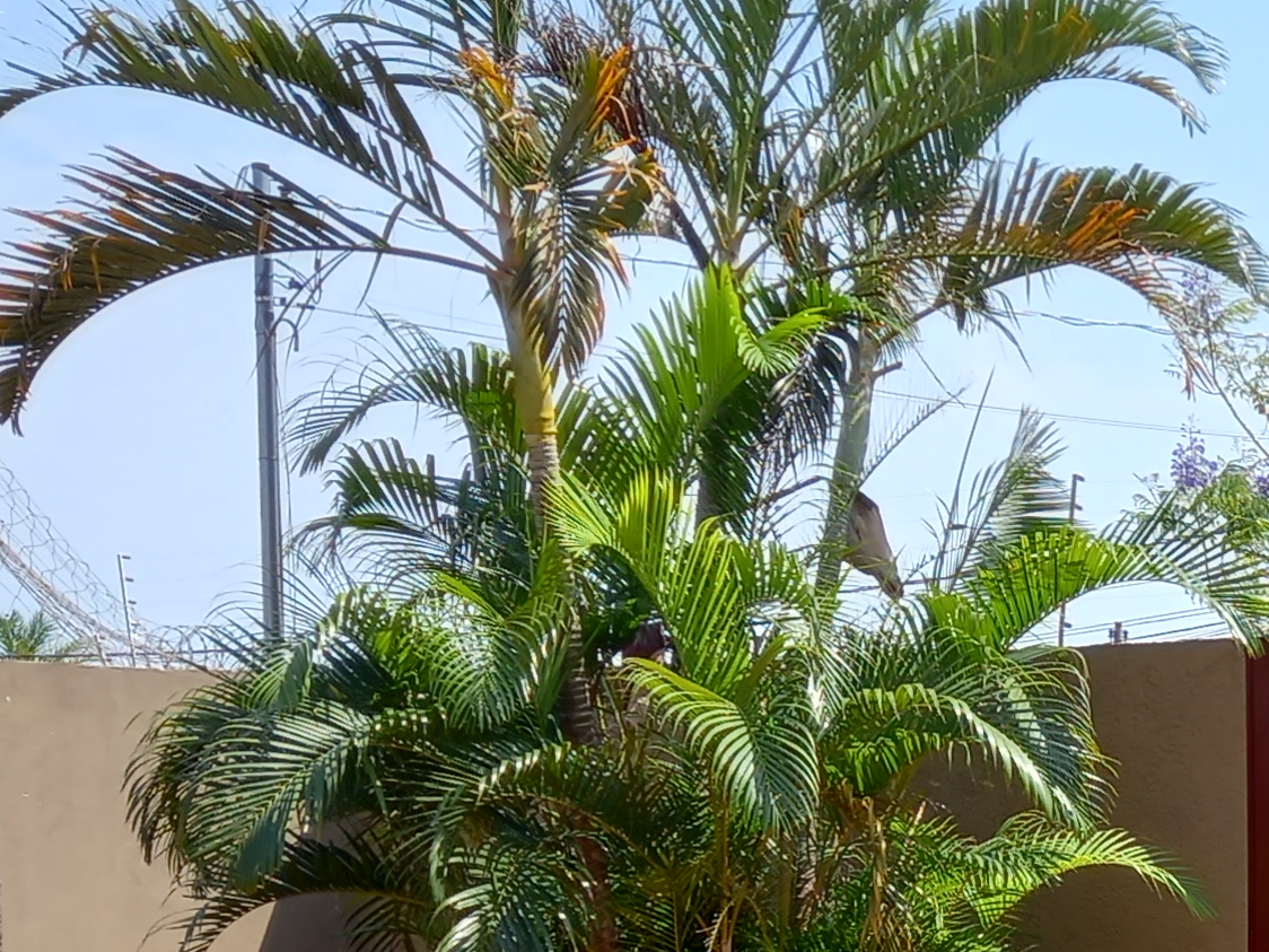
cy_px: 1063
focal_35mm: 89
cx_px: 1592
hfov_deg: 20.4
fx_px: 3263
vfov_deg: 16.1
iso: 25
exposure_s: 1/291
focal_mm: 4.6
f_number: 2
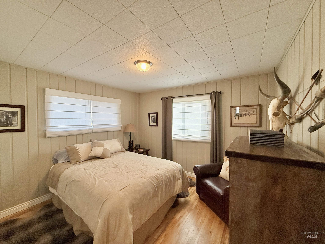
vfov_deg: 85.7
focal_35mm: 14
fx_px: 131
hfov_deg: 102.1
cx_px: 162
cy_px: 122
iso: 200
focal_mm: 2.22
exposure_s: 1/120
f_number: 2.2
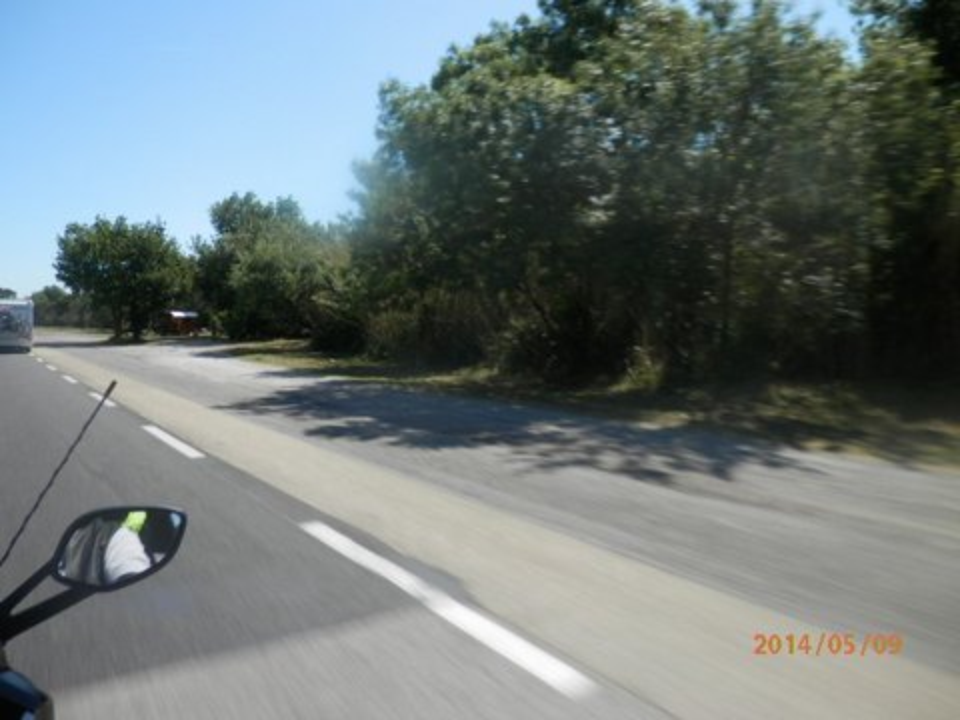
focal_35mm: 25
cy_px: 360
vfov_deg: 54.9
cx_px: 480
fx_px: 693
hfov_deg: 69.4
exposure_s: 1/100
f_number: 8.7
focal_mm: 4.5
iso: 80
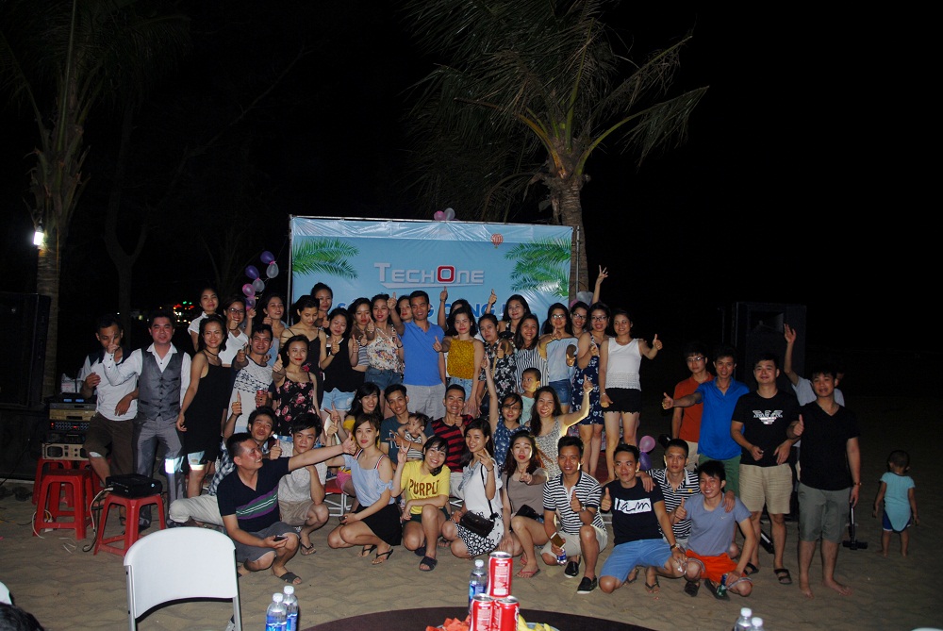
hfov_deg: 67.3
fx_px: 708
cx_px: 472
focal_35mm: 27
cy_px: 316
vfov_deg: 48.0
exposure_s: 1/60
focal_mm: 18
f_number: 3.5
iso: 100
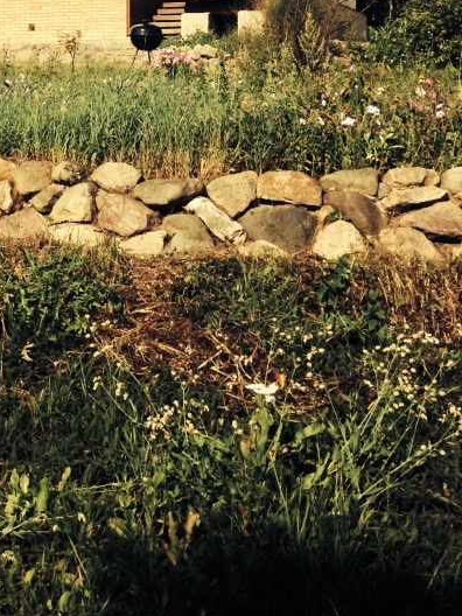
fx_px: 1139
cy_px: 49
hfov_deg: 22.4
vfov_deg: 28.9
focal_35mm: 64
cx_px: 51
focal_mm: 4.12
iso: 50
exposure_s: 1/2710
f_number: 2.4
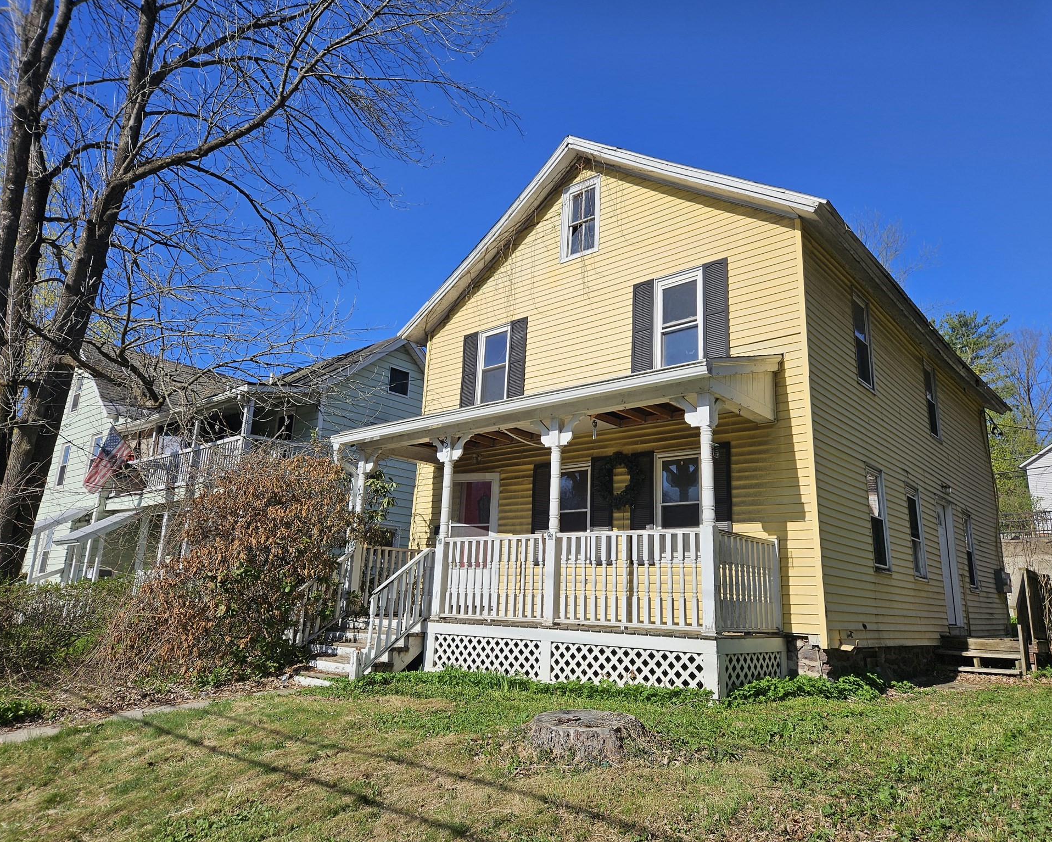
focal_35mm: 24
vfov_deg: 58.8
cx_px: 539
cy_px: 421
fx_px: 747
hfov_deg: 70.3
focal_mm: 5.4
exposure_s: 1/2835
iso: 25
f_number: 1.8
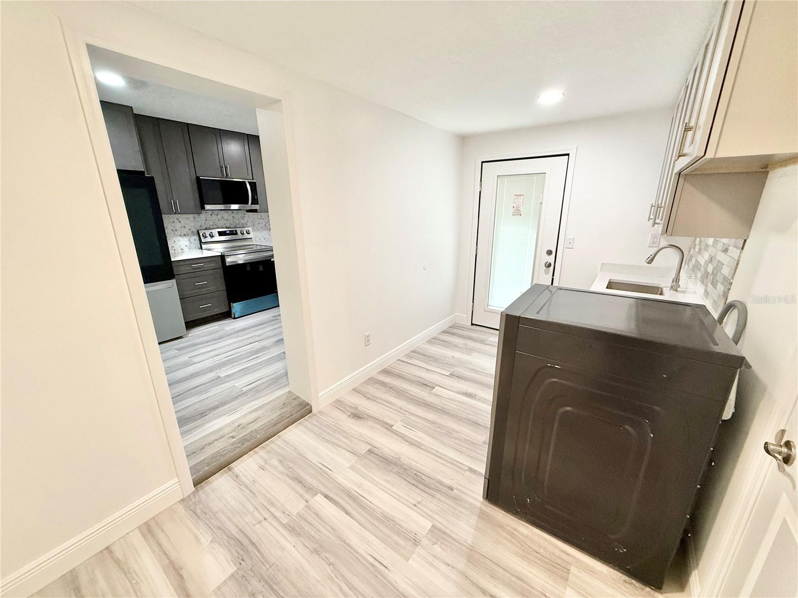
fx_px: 323
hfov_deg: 102.1
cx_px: 399
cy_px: 299
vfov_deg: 85.7
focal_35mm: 14
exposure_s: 1/120
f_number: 2.2
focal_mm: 2.22
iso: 250
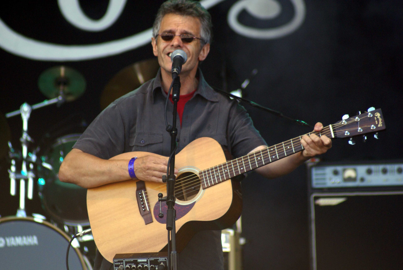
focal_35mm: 450
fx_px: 5044
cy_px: 135
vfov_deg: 3.1
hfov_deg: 4.6
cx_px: 202
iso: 400
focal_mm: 300
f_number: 5.6
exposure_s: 1/250
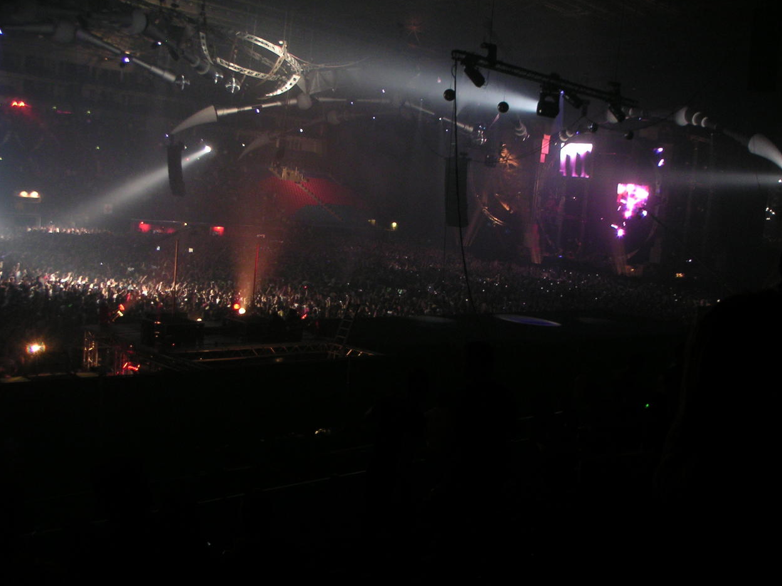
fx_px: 881
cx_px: 396
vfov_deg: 36.8
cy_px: 287
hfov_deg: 47.9
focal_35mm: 39
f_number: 2.8
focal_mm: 6
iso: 100
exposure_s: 1/6
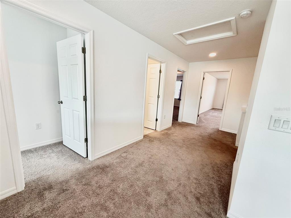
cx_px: 146
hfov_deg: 102.1
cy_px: 109
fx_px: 118
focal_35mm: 14
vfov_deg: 85.7
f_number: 2.2
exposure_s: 1/120
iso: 100
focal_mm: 2.22
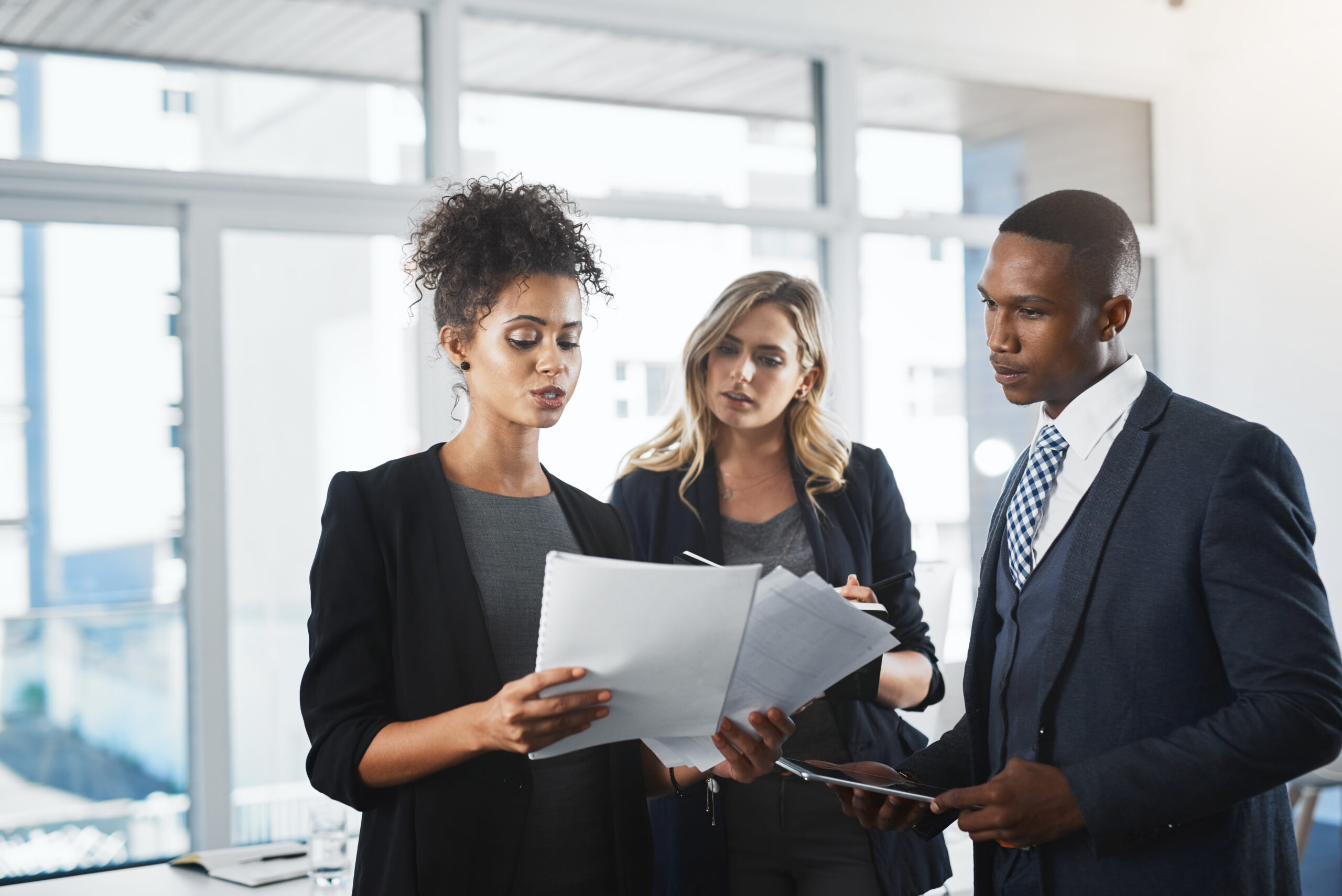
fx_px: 1865
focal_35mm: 50
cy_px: 448
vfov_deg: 27.0
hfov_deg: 39.6
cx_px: 671
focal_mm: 50
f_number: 2
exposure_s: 1/500
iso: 200
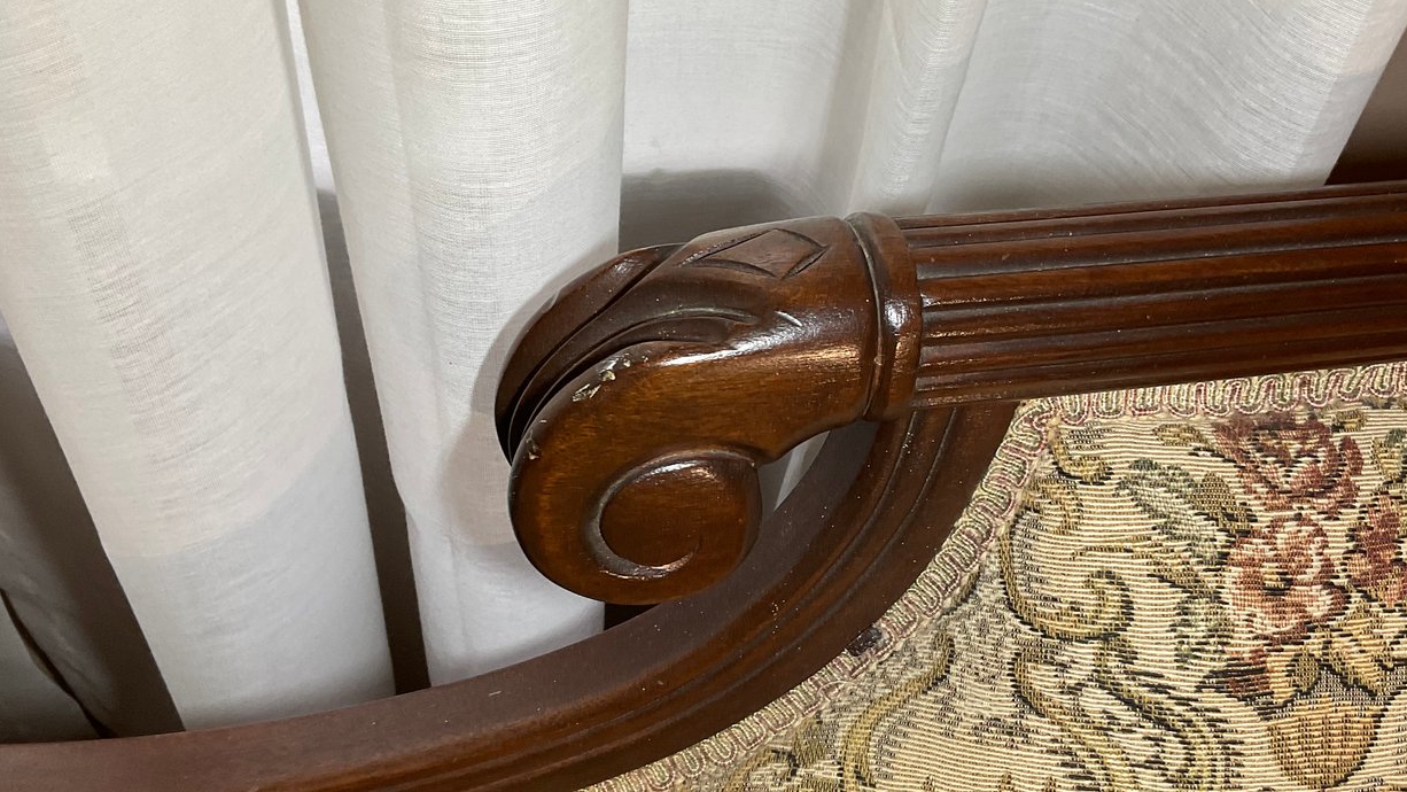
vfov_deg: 30.4
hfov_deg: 51.5
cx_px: 778
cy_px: 470
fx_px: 1455
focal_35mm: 39
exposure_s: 1/120
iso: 50
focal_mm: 3
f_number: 1.8
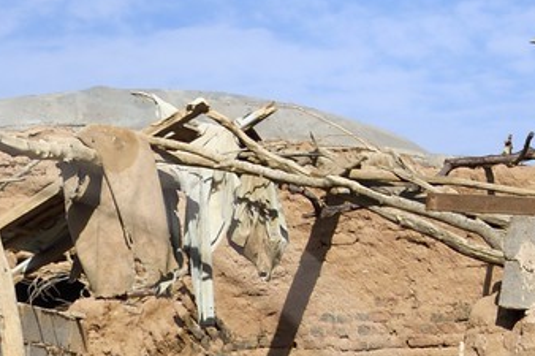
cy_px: 756
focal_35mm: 199
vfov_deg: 6.6
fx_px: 2956
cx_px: -112
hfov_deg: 10.2
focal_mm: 42
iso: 200
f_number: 13
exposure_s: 1/250
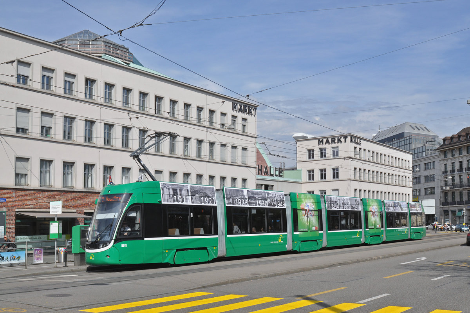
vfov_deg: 29.8
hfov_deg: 43.6
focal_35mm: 45
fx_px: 587
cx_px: 235
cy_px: 156
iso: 400
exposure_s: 1/800
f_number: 11
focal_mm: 30
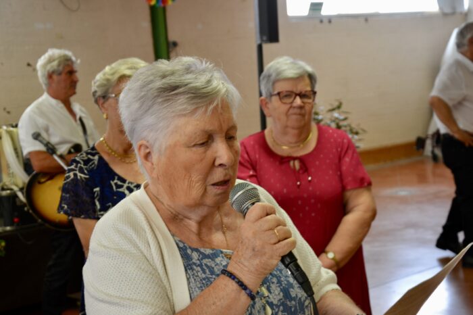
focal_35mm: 60
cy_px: 158
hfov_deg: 33.4
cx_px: 236
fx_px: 788
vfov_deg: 22.6
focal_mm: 40
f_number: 4.5
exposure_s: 1/25
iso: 400
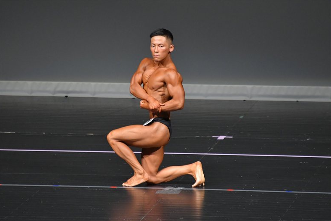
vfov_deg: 3.0
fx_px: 4164
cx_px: 165
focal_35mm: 453
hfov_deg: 4.6
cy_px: 110
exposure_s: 1/400
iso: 4000
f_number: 5.6
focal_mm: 300
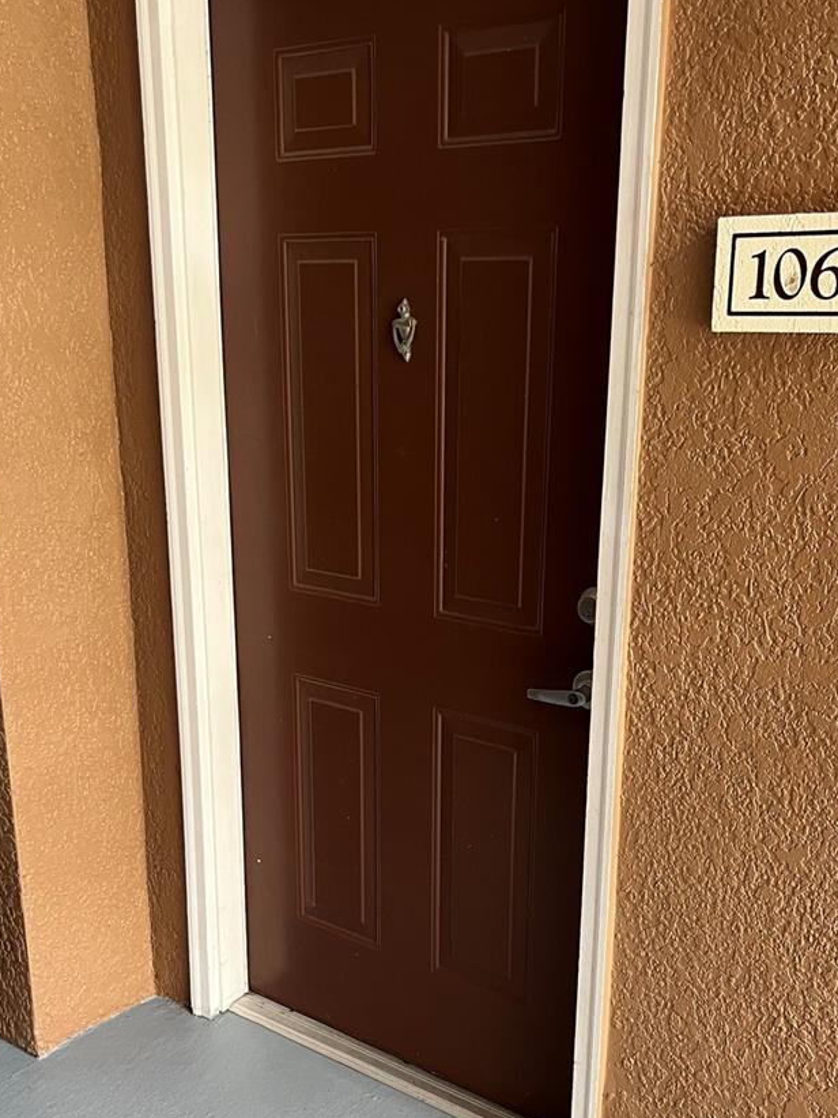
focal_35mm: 38
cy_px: 678
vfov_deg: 48.6
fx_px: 1226
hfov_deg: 37.7
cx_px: 439
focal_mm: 5.7
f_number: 1.5
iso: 200
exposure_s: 1/60
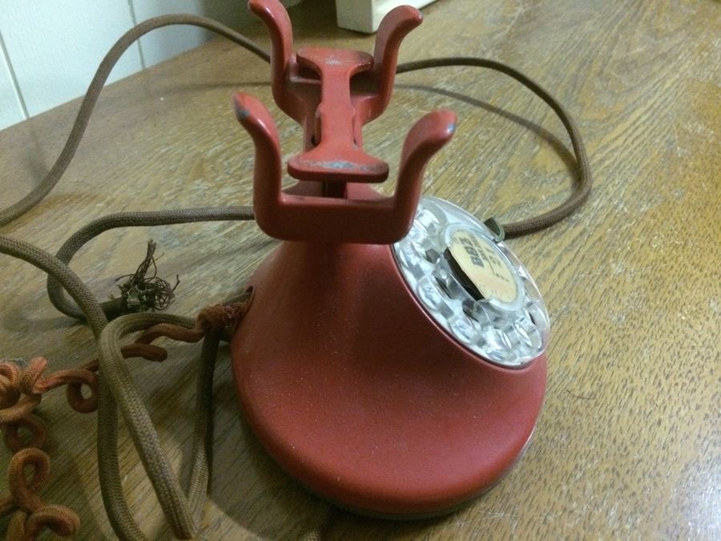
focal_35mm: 30
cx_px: 360
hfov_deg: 60.0
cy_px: 270
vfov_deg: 46.8
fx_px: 625
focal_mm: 4.12
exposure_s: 1/15
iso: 640
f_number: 2.2
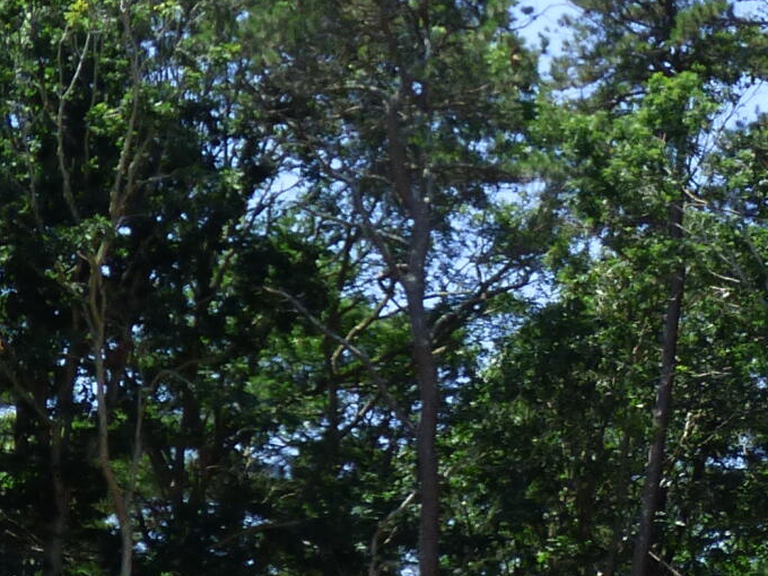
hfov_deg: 15.1
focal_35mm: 128
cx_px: 789
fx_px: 2840
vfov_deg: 11.6
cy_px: 387
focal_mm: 5.04
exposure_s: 1/640
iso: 100
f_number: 3.2
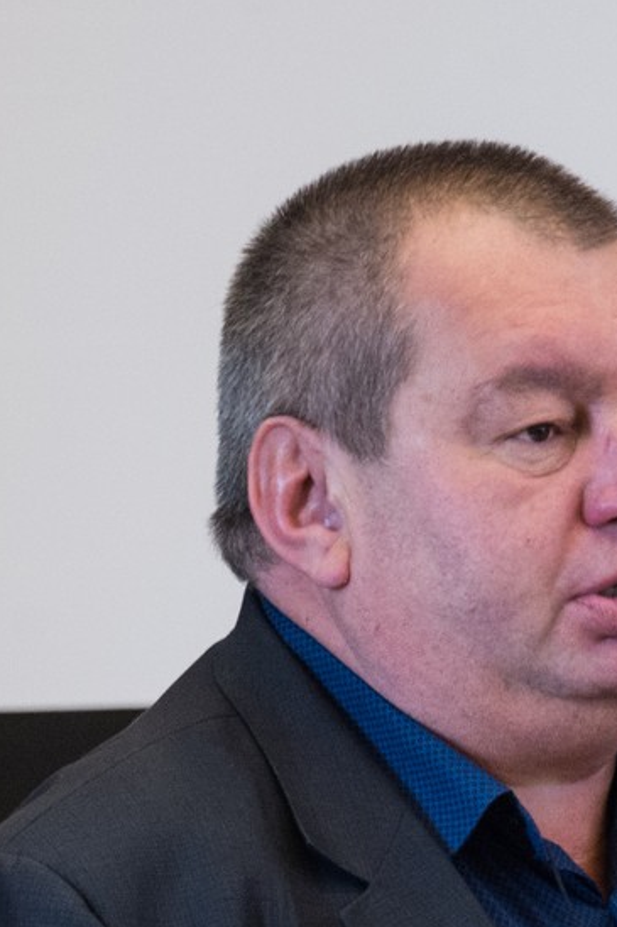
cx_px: 461
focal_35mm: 664
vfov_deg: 3.1
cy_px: 805
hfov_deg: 2.1
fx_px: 17080
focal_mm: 190
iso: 2000
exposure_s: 1/60
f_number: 5.6
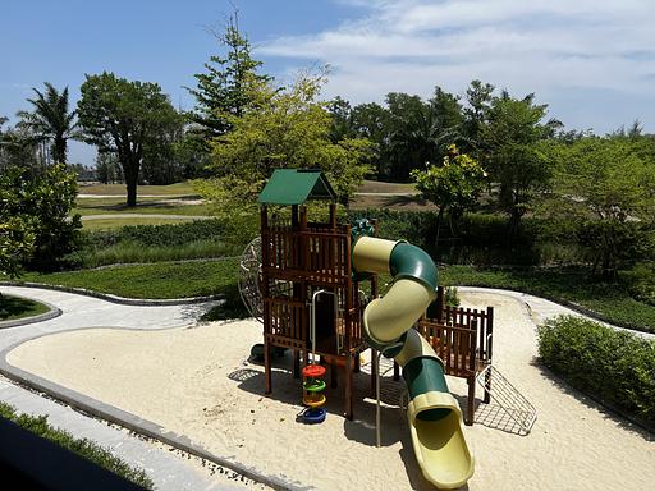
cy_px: 246
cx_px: 328
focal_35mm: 26
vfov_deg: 53.1
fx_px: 492
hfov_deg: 67.3
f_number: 1.5
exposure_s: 1/5882
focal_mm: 5.7
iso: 50
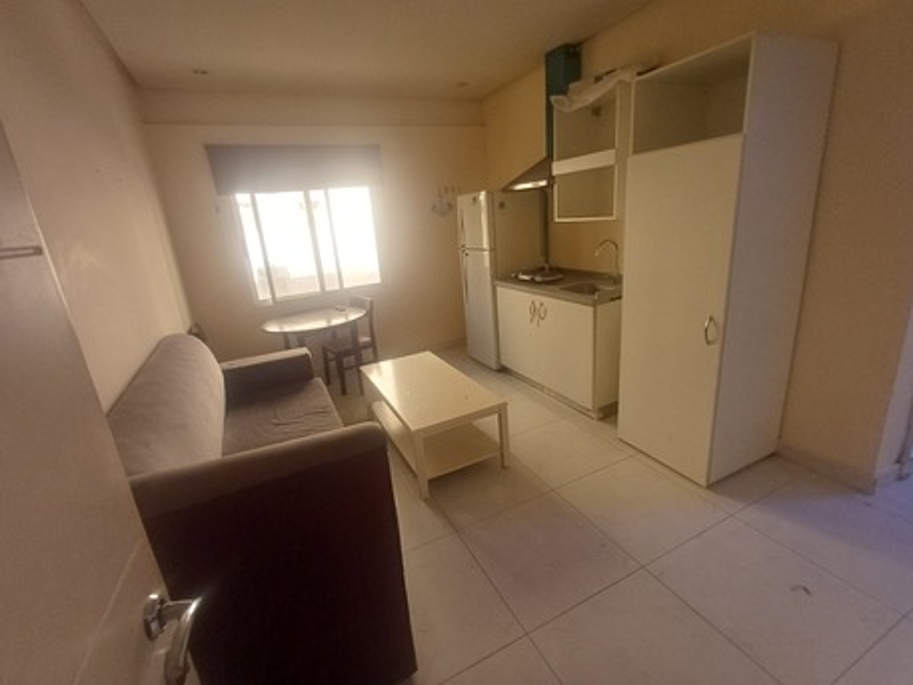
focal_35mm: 16
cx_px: 456
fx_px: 422
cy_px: 342
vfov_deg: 78.1
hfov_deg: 94.5
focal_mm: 1.64
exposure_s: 1/50
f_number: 2.2
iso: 200
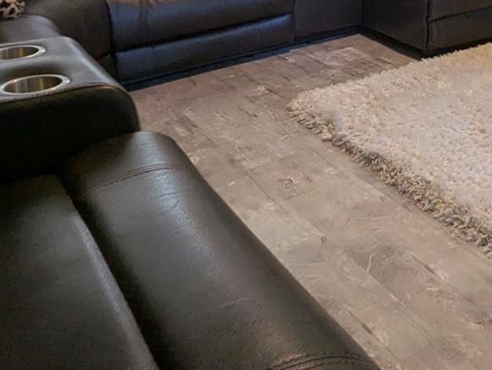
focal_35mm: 44
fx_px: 626
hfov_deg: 40.9
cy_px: -14
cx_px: 404
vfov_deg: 30.2
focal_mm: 2.35
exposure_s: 1/40
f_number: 2.2
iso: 107
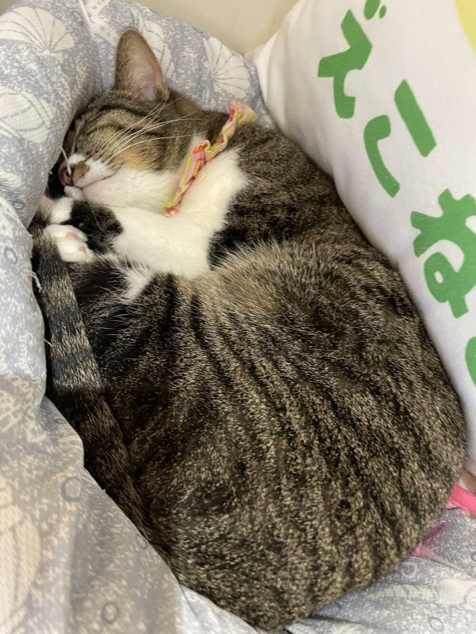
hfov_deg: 53.1
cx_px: 238
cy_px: 317
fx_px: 477
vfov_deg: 67.3
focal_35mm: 26
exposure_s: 1/50
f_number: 1.6
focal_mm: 4.2
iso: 400
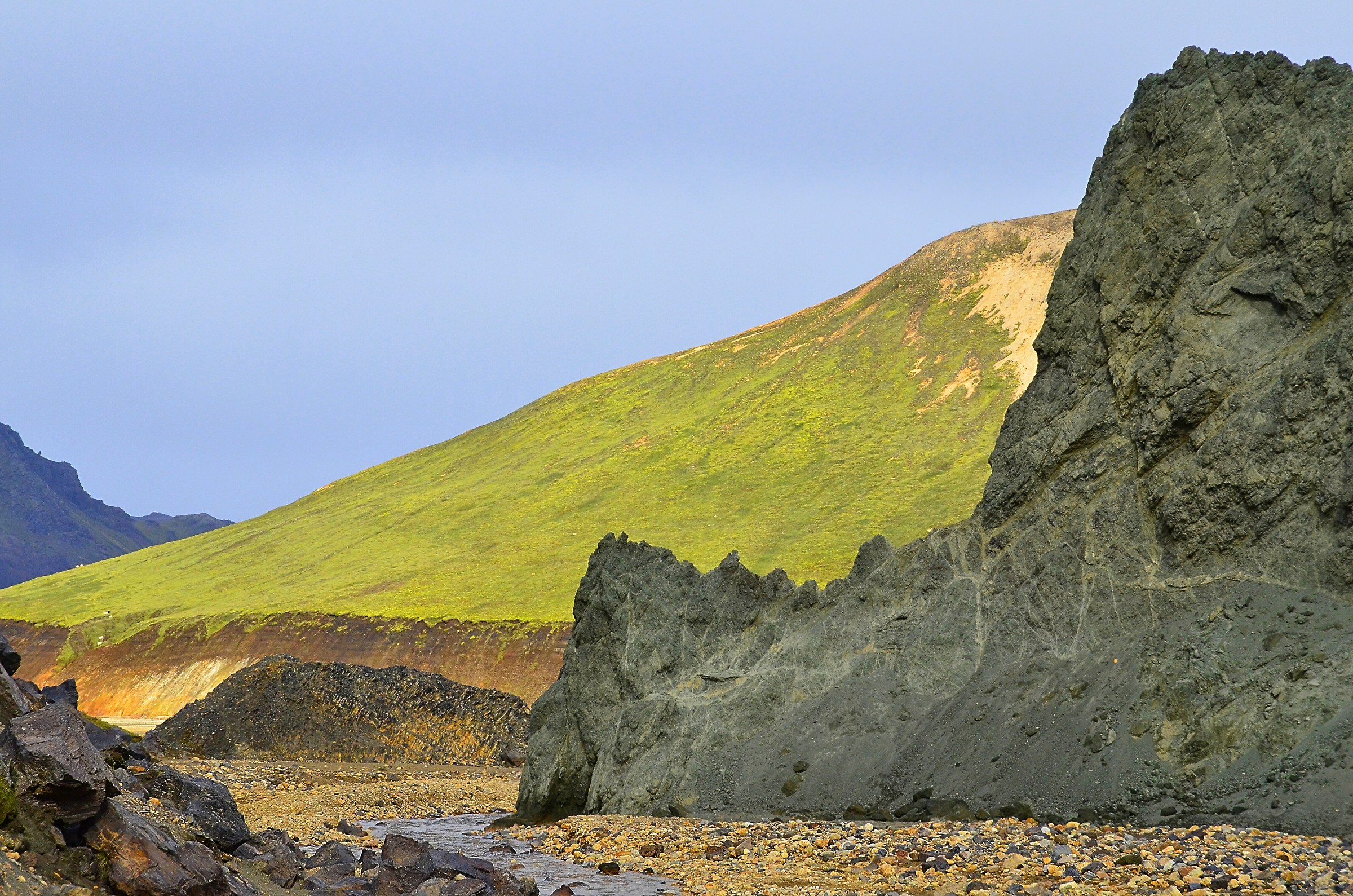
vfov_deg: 10.7
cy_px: 448
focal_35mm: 128
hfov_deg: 16.1
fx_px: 4781
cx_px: 676
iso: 1600
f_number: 13
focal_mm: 85
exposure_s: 1/1000
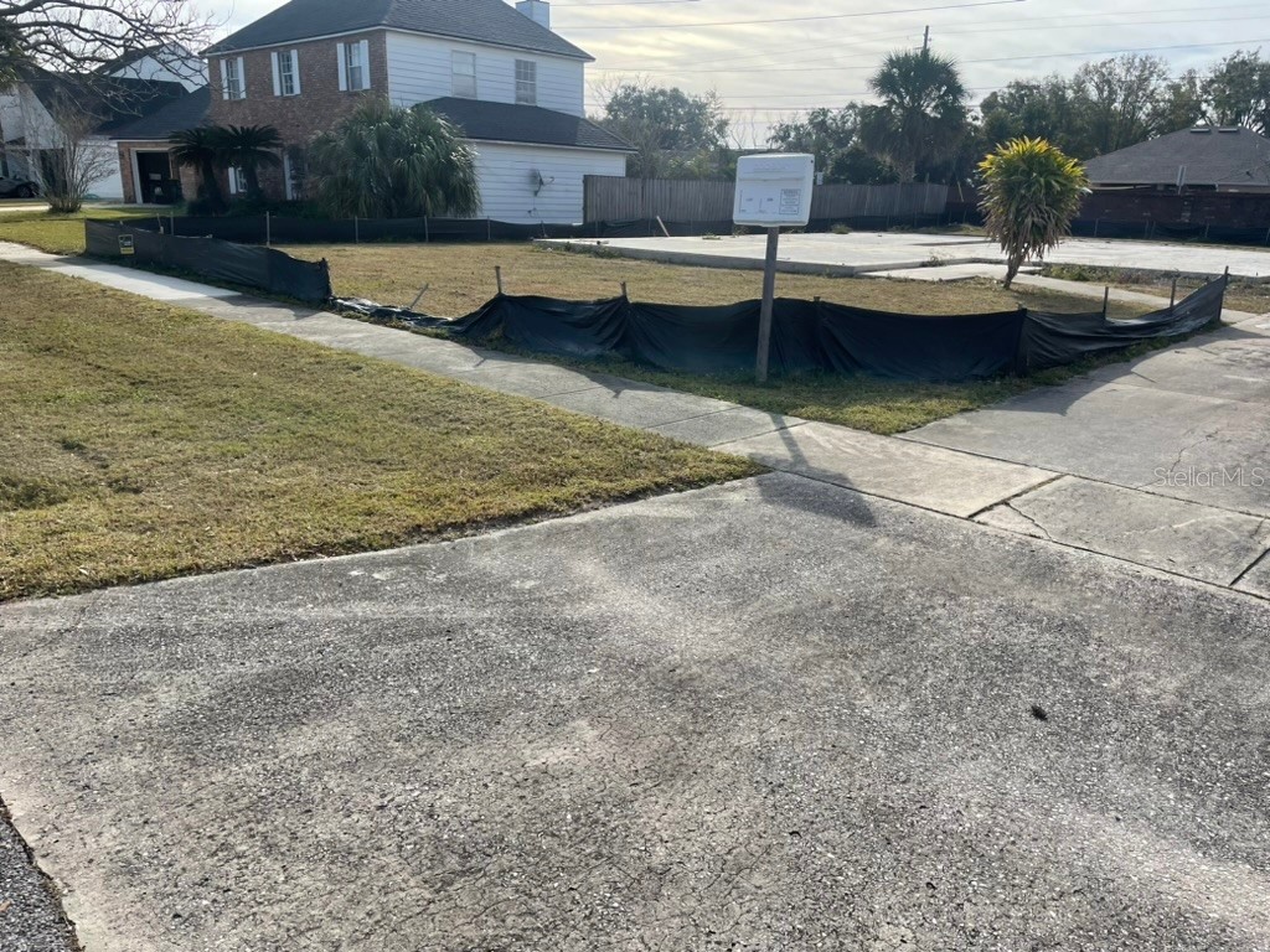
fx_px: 954
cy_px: 476
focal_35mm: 26
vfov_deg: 53.1
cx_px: 635
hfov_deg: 67.3
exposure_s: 1/2618
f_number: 1.6
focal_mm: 4.2
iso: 32
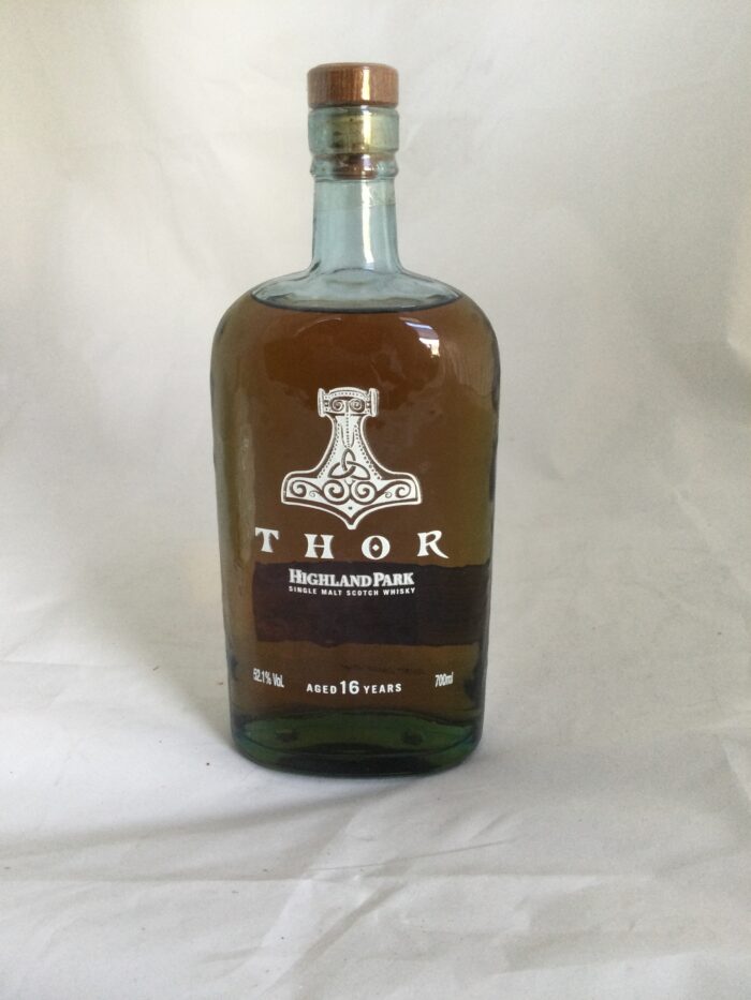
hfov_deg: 45.5
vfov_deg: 58.3
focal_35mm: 31
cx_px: 376
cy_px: 500
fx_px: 897
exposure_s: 1/33
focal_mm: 3.3
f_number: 2.4
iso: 100
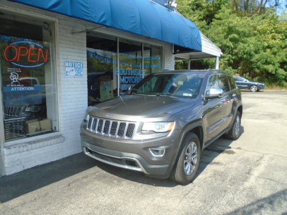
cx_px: 144
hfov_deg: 67.3
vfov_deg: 53.1
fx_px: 216
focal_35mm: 26
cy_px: 108
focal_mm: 4.6
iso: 100
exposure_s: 1/400
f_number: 3.2
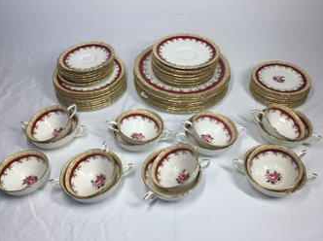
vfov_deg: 46.7
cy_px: 122
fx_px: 280
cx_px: 164
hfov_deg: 60.0
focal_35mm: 30
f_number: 2.2
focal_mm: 4.15
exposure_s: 1/120
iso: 32
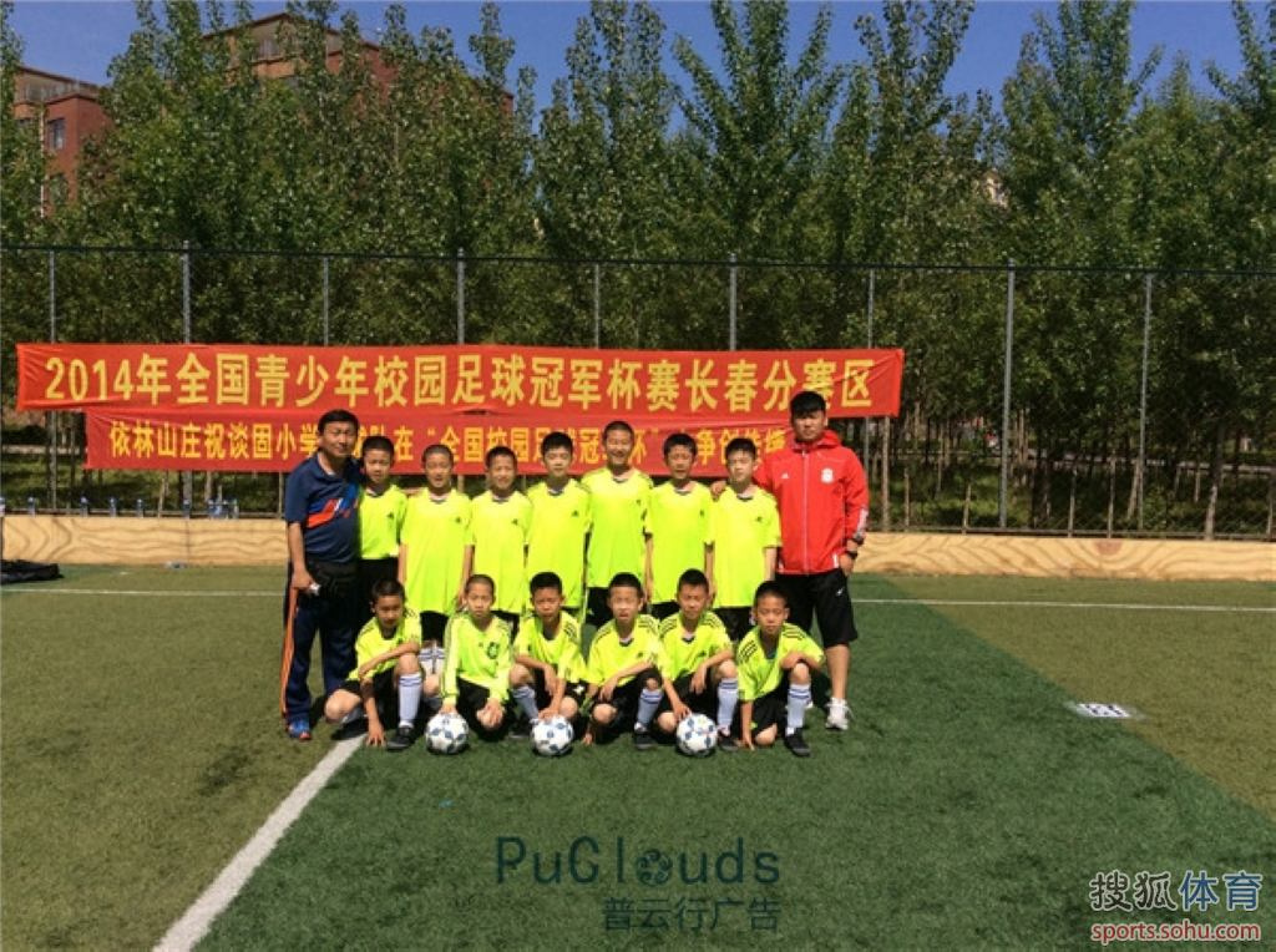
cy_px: 476
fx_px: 1214
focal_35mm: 33
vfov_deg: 42.8
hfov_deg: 55.4
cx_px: 638
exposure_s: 1/1908
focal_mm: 3.3
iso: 32
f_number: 2.4
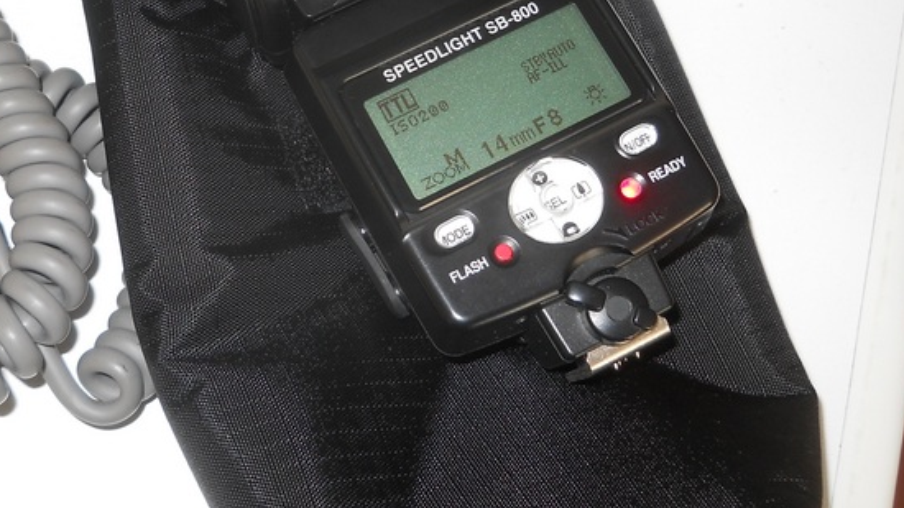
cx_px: 319
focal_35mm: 65
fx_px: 1558
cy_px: 135
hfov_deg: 32.2
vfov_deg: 18.4
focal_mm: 6.72
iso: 80
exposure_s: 1/30
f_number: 3.1
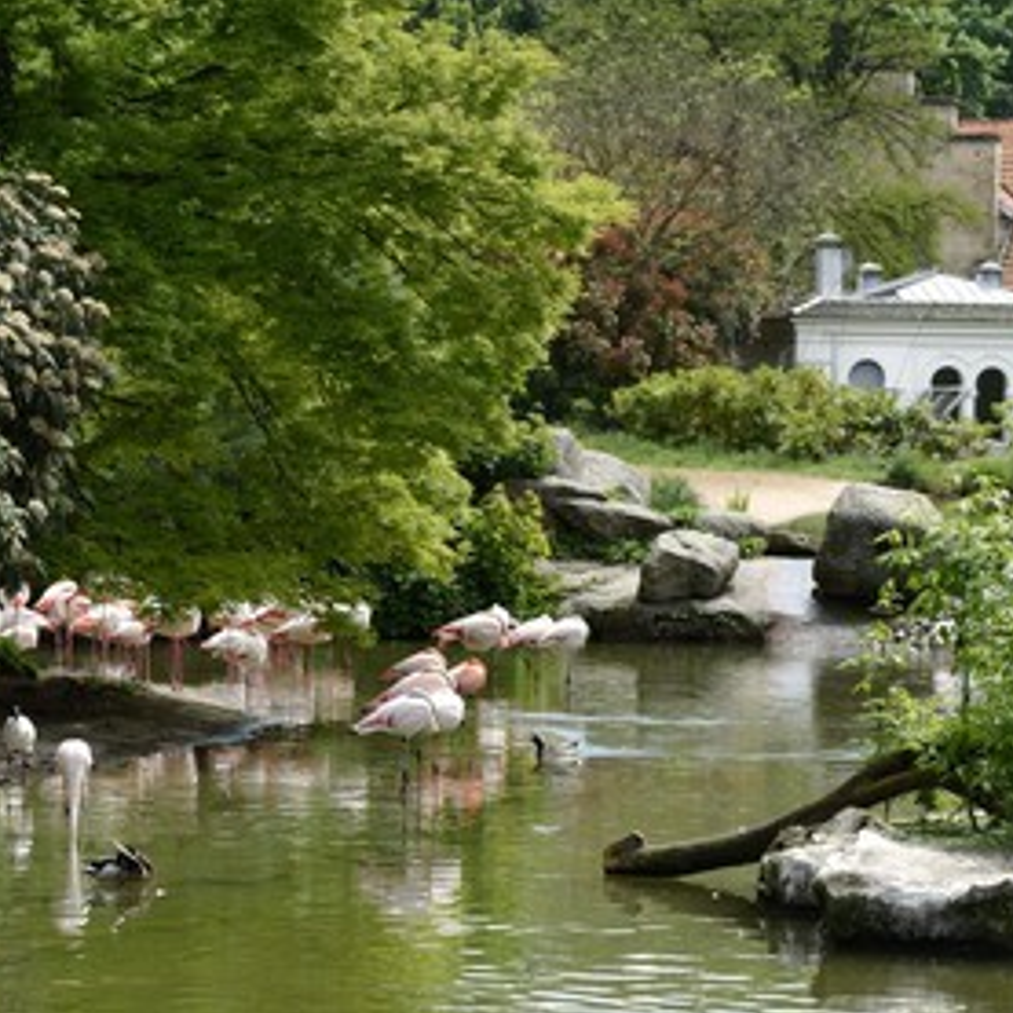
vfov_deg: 10.9
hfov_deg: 10.9
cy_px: 508
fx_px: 5330
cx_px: 600
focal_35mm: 161
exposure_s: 1/200
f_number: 10
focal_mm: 125
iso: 200
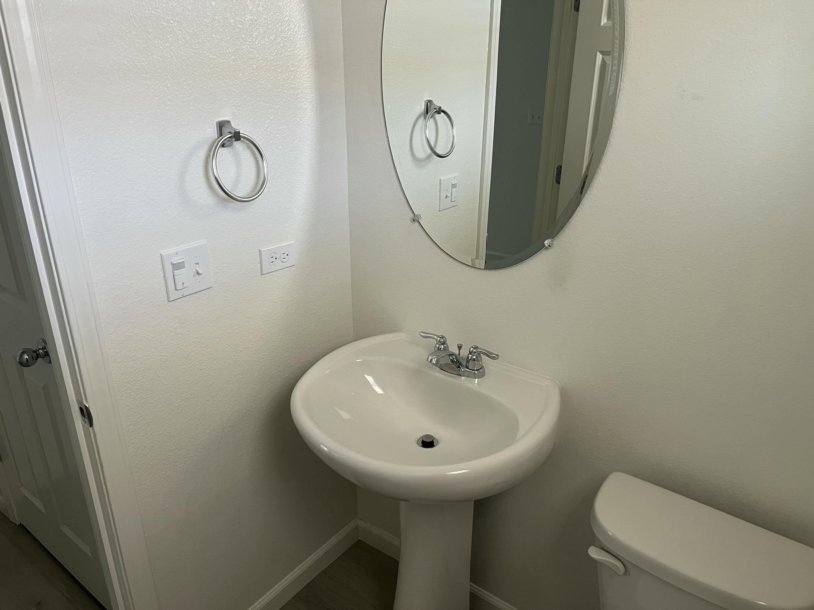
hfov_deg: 67.3
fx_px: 611
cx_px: 407
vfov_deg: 53.1
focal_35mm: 26
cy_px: 305
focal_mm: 5.1
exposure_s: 1/70
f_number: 1.6
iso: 125
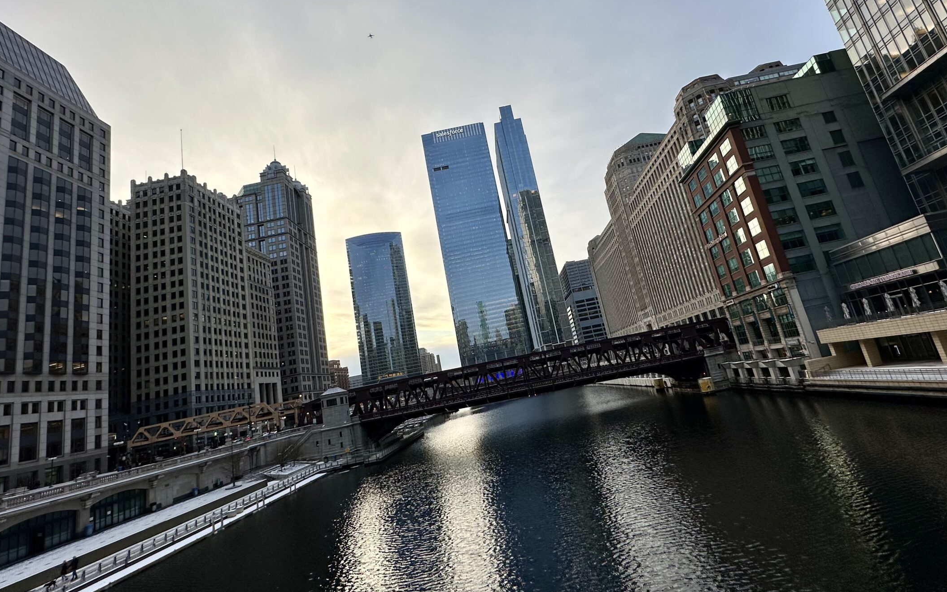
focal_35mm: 18
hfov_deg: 91.1
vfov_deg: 64.9
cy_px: 271
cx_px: 477
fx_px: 465
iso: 40
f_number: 2.2
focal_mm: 2.22
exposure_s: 1/572
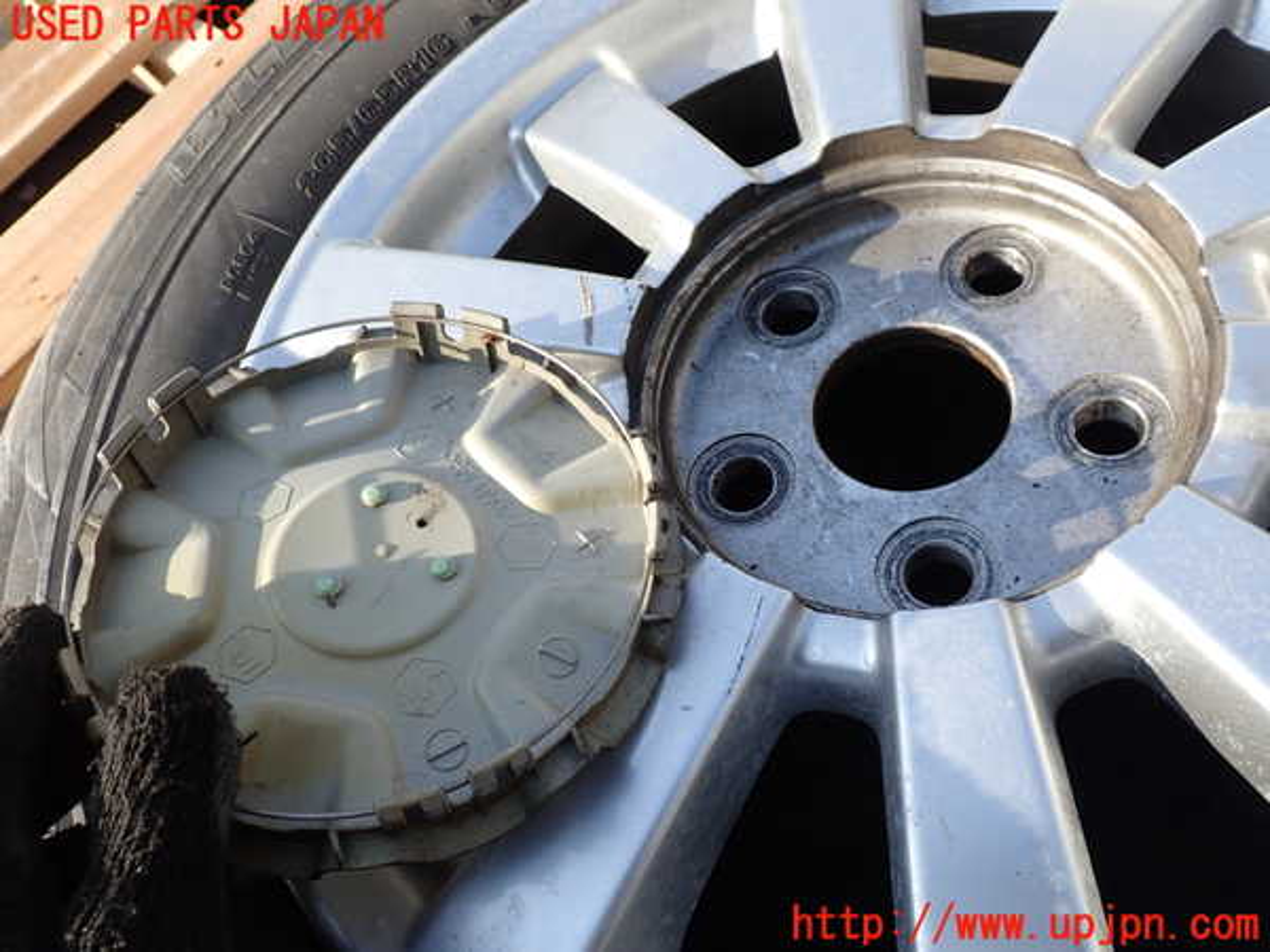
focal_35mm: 30
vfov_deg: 46.8
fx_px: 1101
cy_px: 476
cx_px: 635
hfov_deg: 60.0
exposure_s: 1/500
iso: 100
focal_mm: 5.4
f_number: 3.2
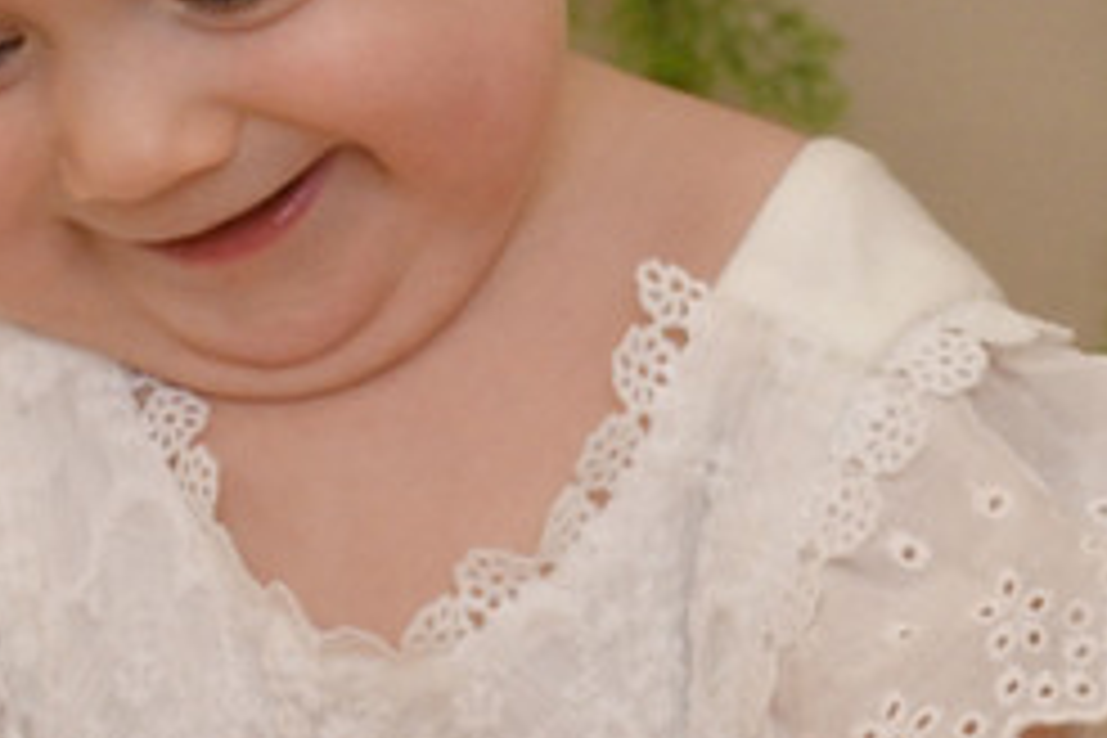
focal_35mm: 293
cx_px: 324
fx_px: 9009
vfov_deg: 4.7
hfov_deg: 7.0
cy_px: 626
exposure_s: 1/200
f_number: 5.6
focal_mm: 40
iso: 800
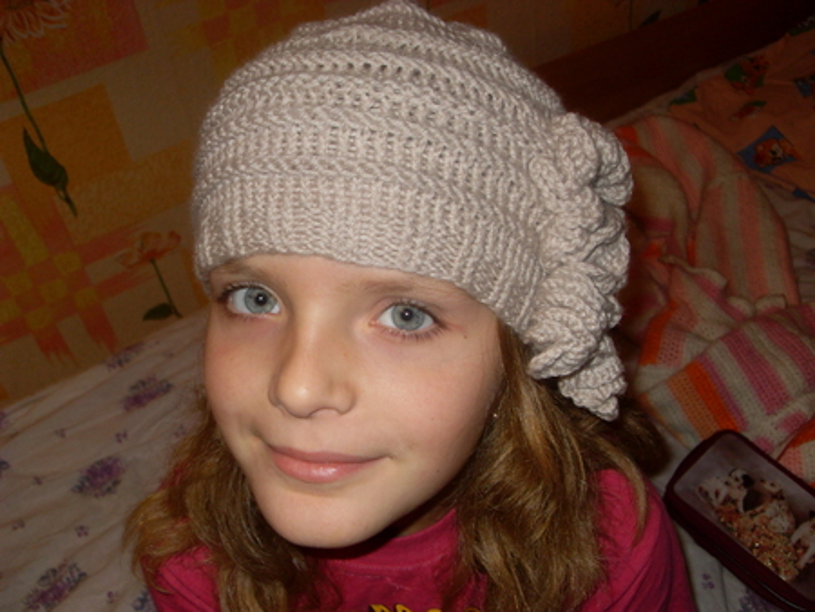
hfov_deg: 52.6
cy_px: 306
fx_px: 824
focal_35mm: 35
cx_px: 408
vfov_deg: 40.7
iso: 100
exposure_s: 1/45
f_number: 2.8
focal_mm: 6.3
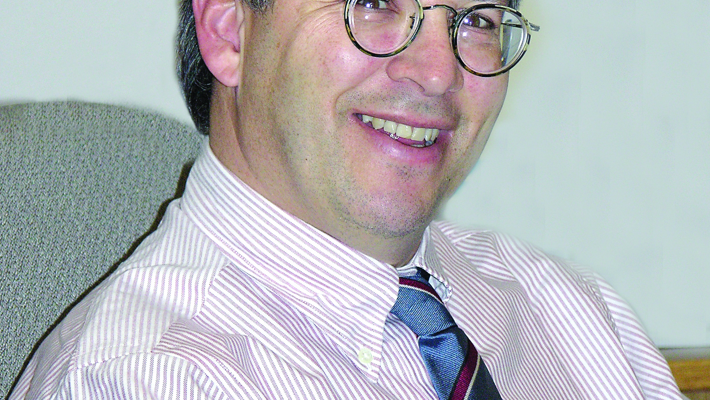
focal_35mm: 233
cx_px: 355
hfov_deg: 9.3
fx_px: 4387
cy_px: 164
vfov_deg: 5.2
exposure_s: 1/253
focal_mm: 41.1
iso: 200
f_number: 3.9
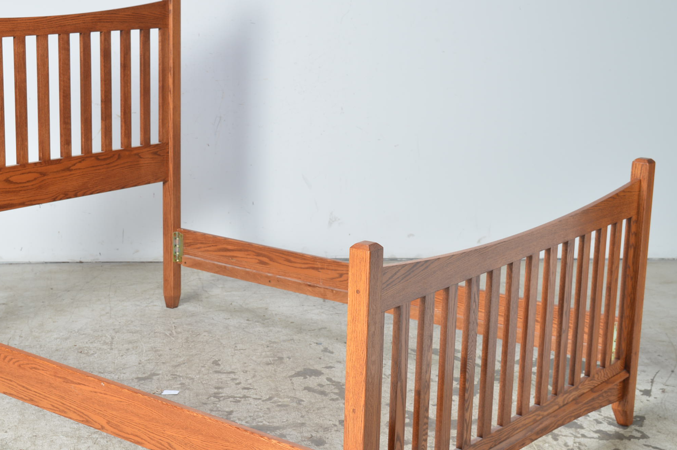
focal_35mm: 68
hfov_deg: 29.5
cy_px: 301
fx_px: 1278
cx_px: 231
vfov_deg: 19.9
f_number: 9
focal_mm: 30
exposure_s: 1/125
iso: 100
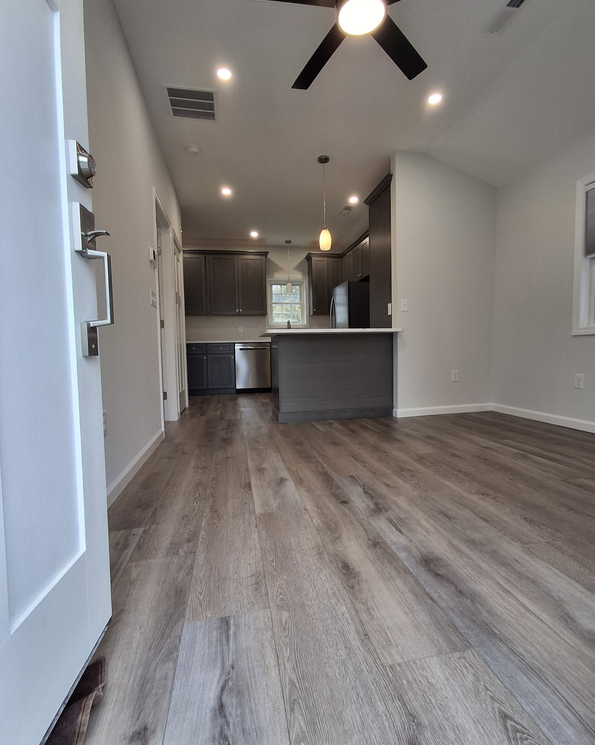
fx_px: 374
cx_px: 302
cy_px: 364
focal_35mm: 17
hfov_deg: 77.0
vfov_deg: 89.6
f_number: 2.2
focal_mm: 1.64
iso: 50
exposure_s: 1/120
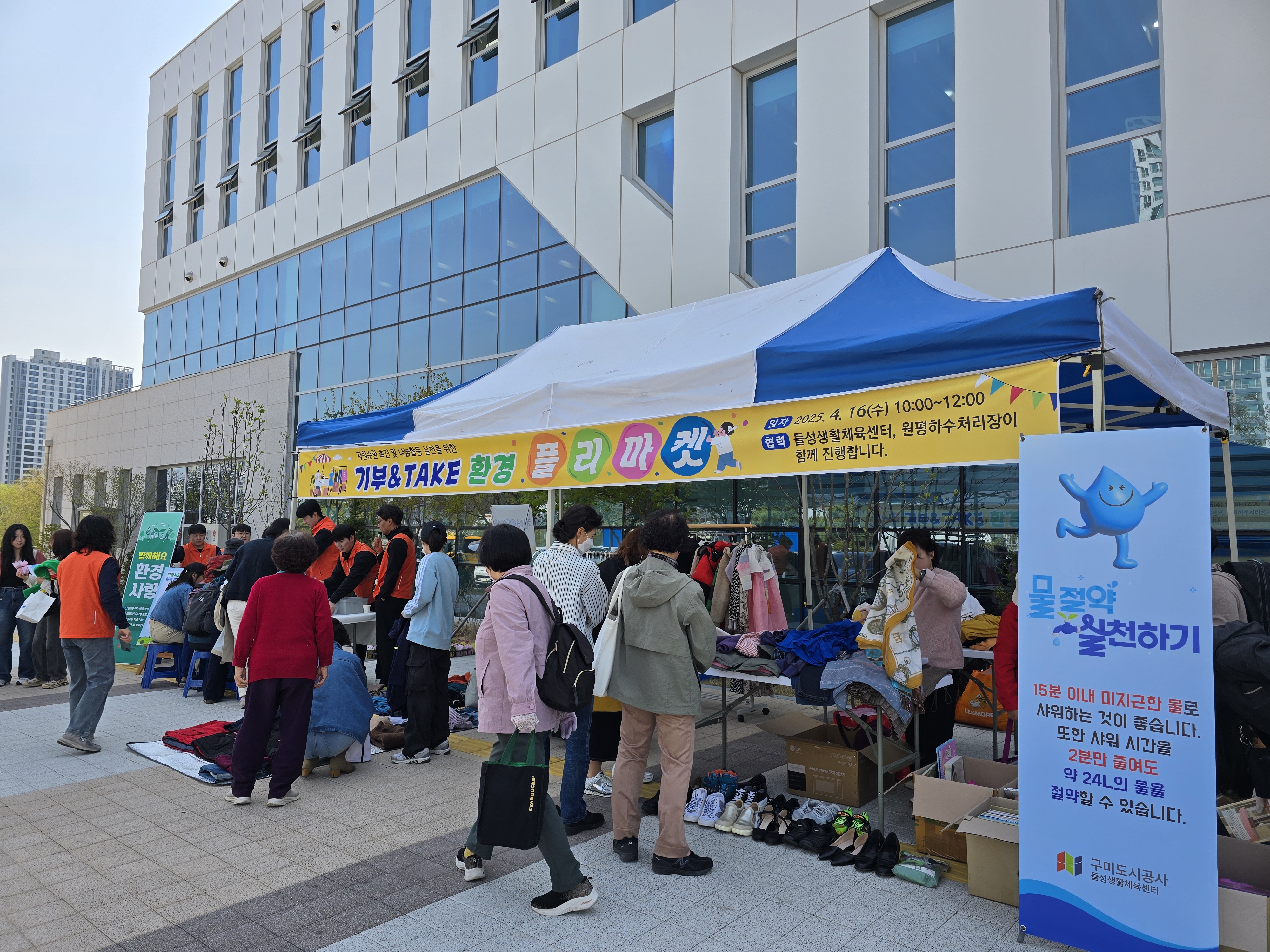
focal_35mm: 23
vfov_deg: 58.9
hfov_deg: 73.9
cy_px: 476
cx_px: 635
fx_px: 844
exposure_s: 1/580
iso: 12
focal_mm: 6.3
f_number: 1.7
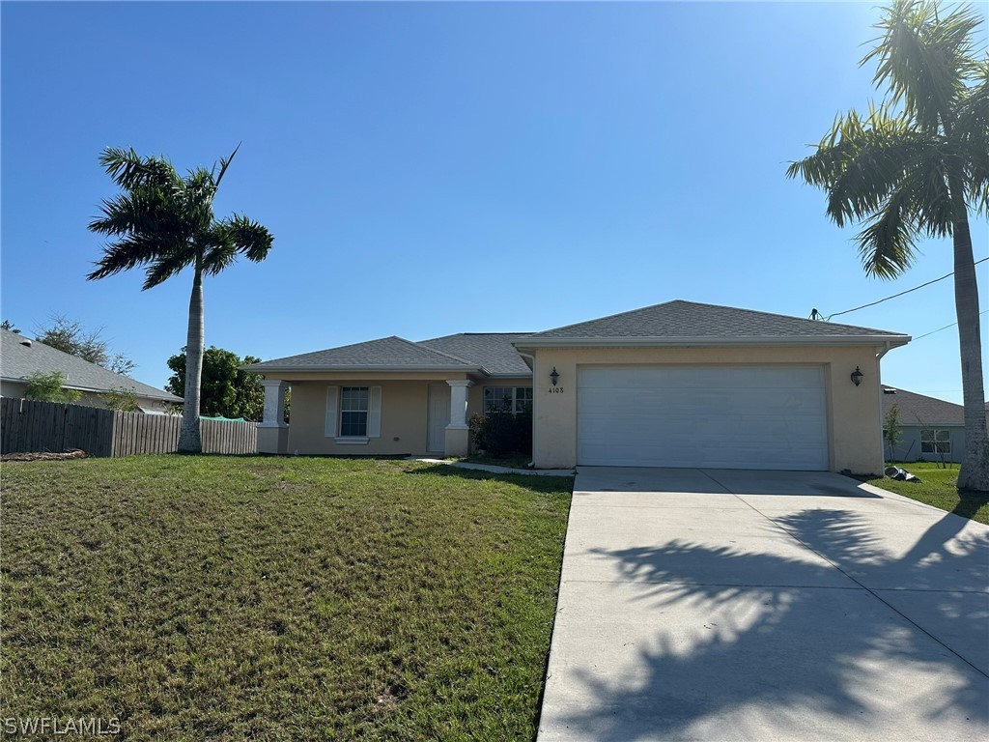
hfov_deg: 71.6
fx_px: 686
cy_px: 371
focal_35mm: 24
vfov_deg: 56.8
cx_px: 494
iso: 80
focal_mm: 6.86
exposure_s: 1/8929
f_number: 1.78
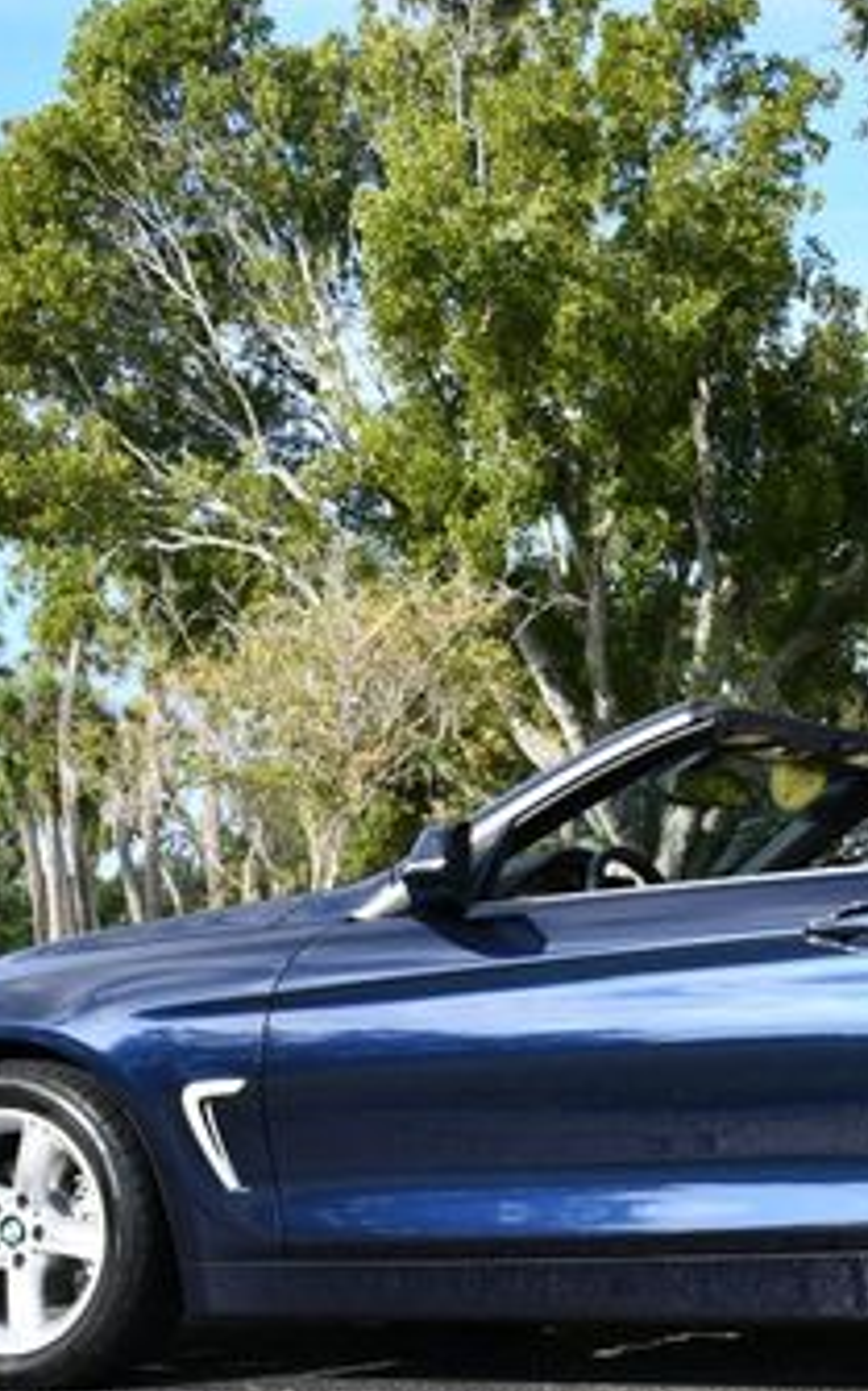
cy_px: 814
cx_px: 959
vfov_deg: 26.4
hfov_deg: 16.2
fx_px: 2956
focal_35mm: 78
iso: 180
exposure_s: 1/250
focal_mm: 20
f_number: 8
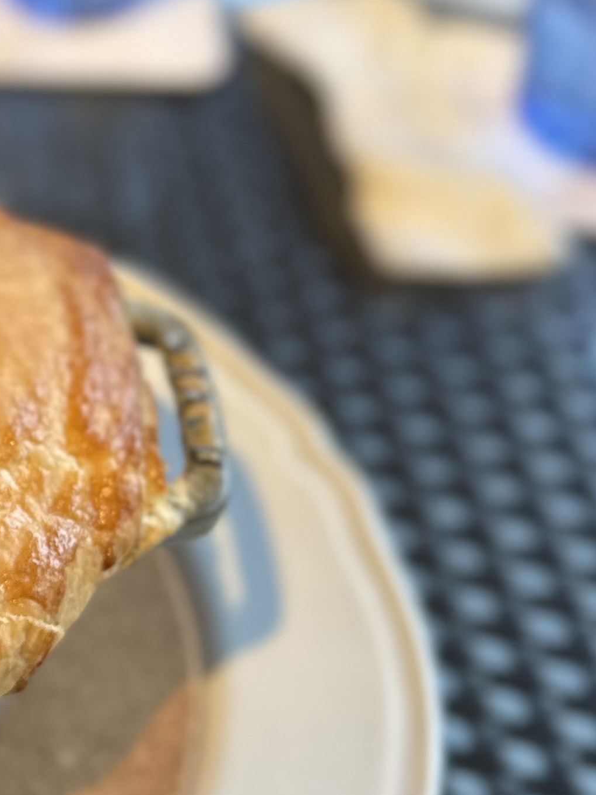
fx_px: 1630
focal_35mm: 71
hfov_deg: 18.8
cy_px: 295
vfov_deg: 27.3
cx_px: -237
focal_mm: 6.86
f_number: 1.78
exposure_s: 1/100
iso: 100
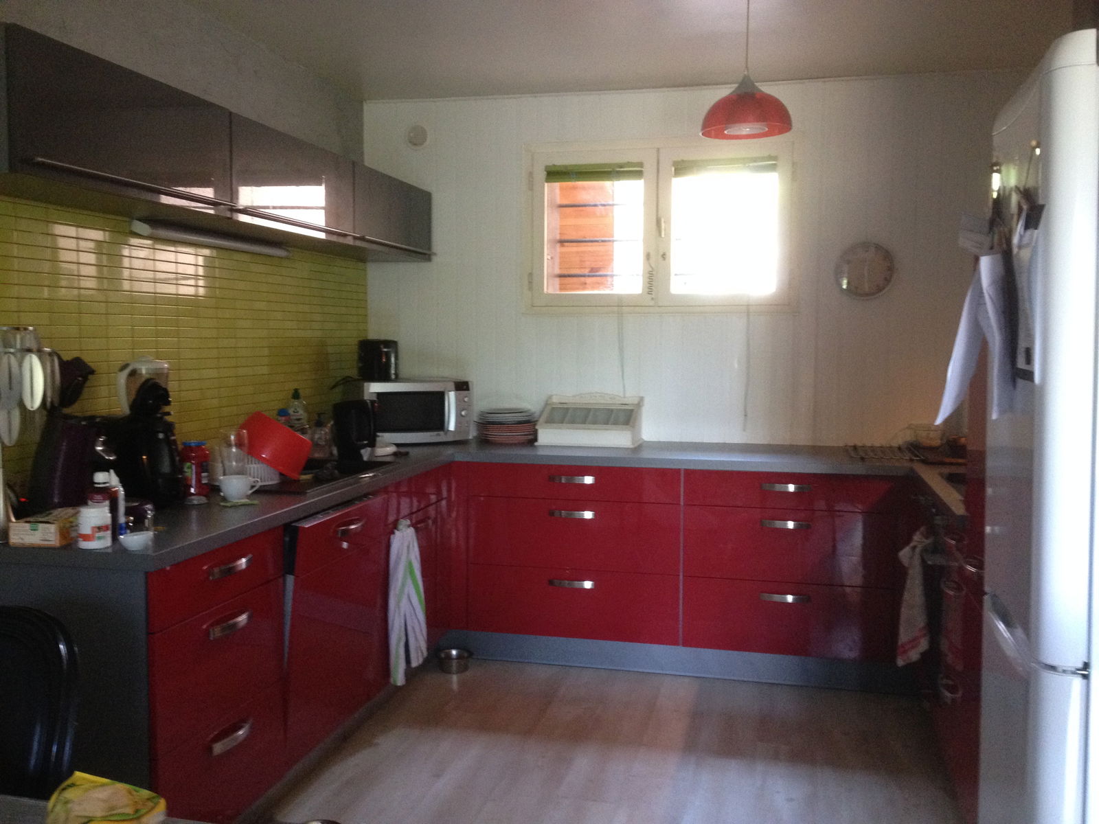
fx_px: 1111
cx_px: 550
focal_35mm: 35
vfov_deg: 40.7
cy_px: 412
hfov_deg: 52.6
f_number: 2.4
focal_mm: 4.28
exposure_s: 1/20
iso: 250
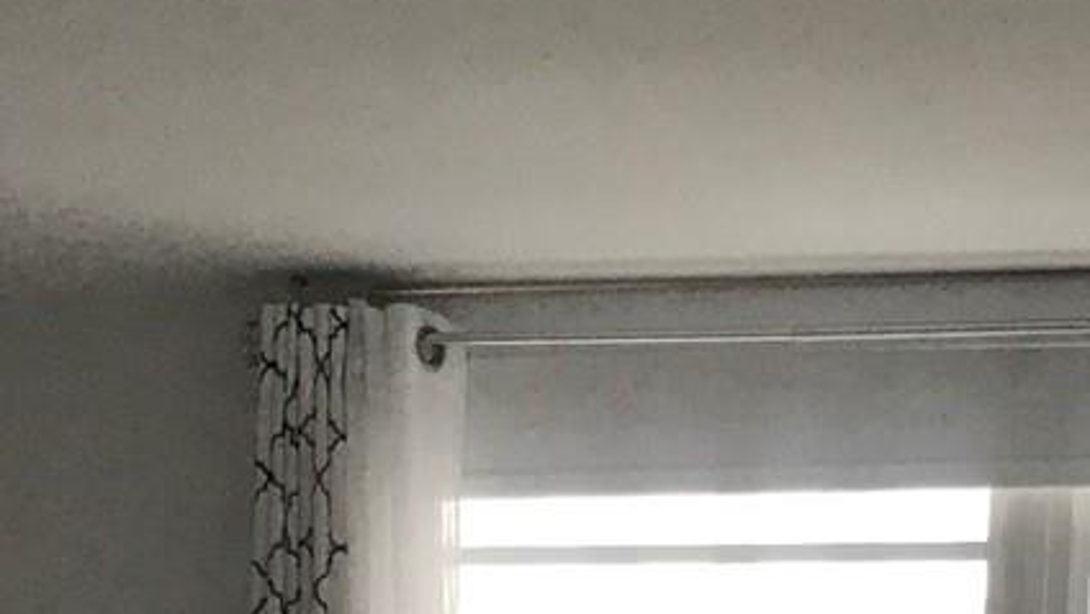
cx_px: 432
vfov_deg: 9.4
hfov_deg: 18.6
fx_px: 3325
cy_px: 1462
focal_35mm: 115
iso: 32
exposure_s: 1/30
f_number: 1.8
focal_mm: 3.99
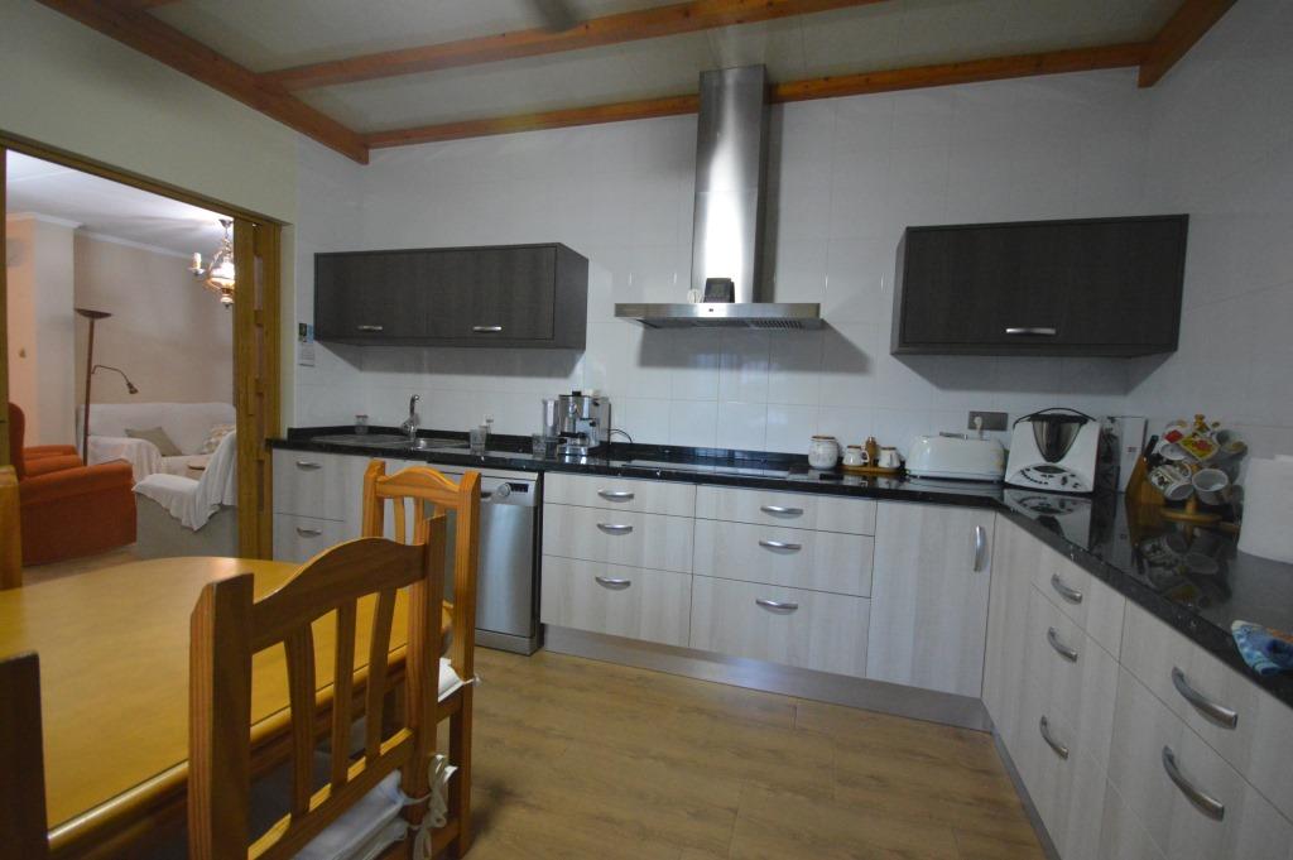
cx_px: 646
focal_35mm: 15
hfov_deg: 100.4
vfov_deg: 77.2
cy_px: 430
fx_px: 538
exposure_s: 1/60
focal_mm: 10
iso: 2800
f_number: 4
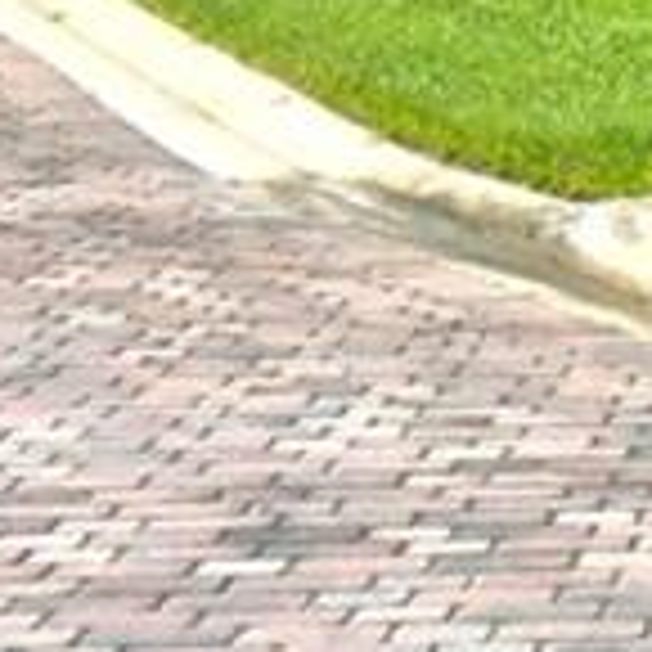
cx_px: 1349
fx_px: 4390
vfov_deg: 8.3
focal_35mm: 206
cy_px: -279
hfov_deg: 8.1
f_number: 5.3
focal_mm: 15
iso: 100
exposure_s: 1/1600
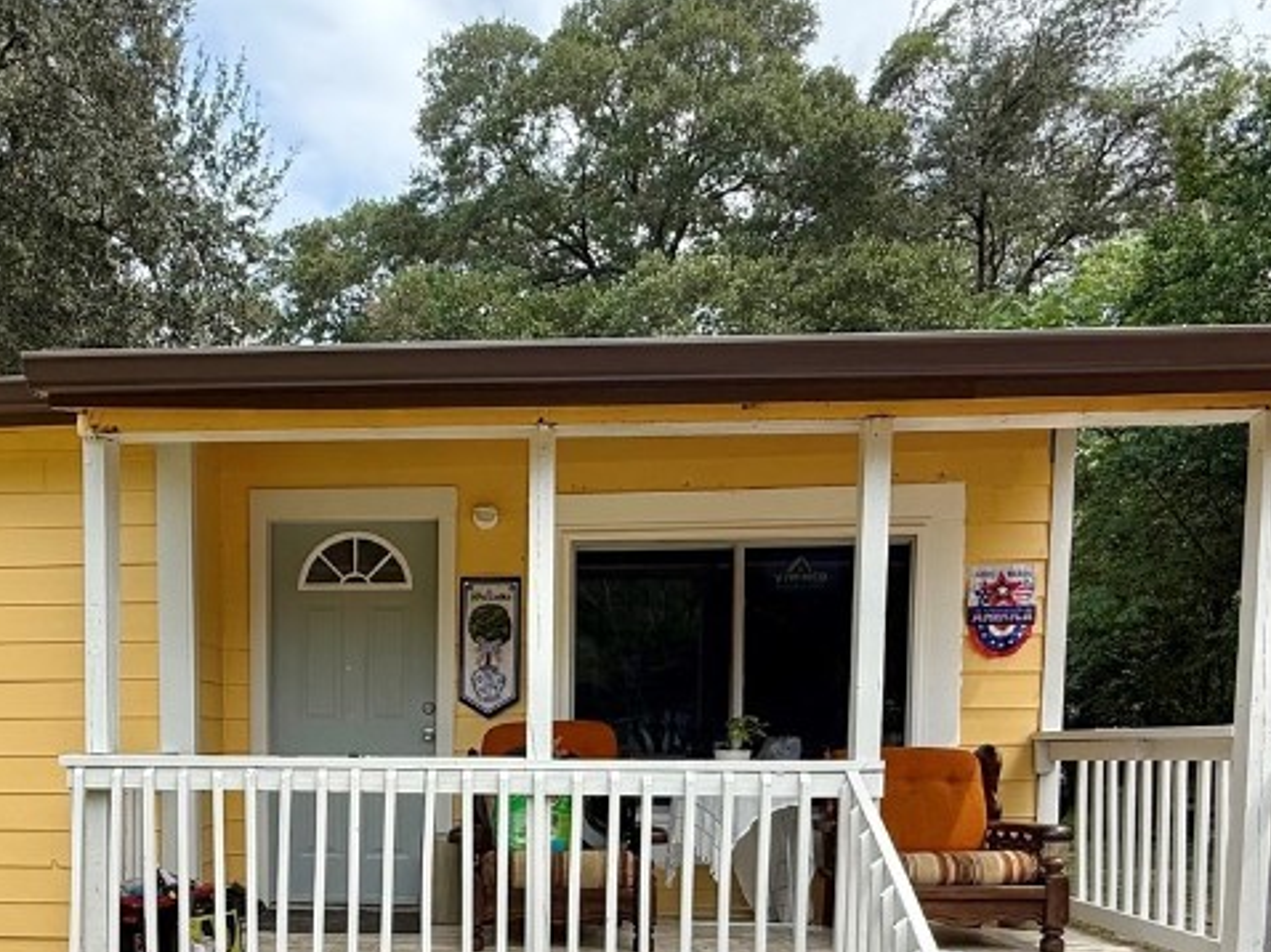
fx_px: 1101
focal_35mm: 30
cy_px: 824
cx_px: 409
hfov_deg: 58.4
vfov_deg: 43.4
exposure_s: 1/679
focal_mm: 2.22
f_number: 2.2
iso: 50
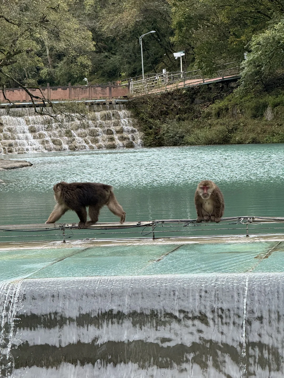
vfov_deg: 16.4
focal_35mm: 120
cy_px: 189
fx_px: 1313
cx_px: 142
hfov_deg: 12.3
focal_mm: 15.66
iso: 50
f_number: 2.8
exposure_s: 1/450
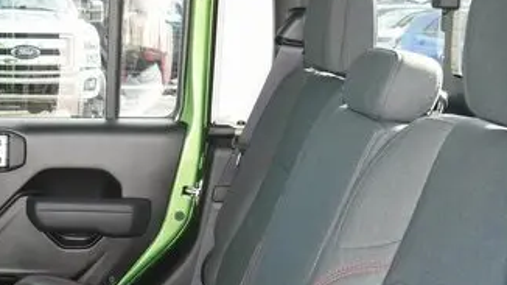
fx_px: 806
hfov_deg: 32.9
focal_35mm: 60
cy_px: 270
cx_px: 40
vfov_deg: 19.6
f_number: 5
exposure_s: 1/60
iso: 640
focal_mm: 14
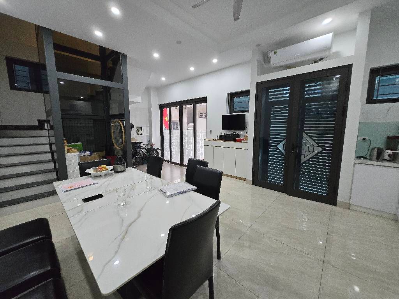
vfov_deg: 89.9
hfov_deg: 106.2
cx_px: 200
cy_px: 150
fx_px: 150
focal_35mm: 13
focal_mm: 1.7
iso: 400
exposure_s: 1/101
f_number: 2.2
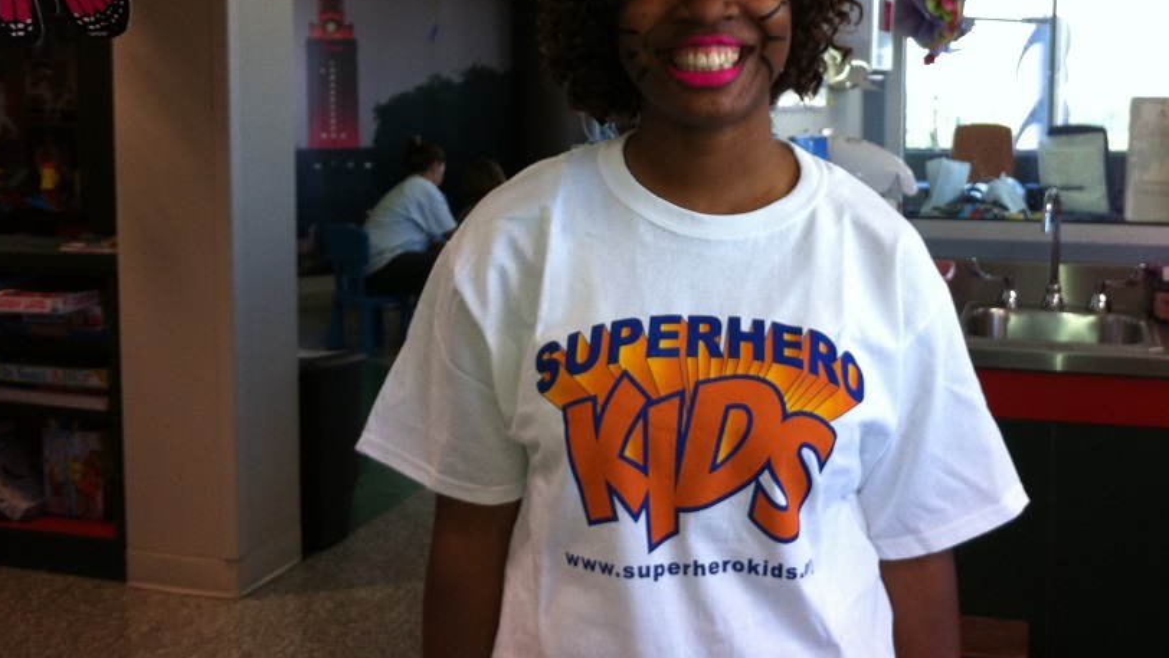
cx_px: 700
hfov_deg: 42.7
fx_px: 1488
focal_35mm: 48
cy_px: 206
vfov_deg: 24.8
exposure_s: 1/20
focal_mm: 3.85
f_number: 2.8
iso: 80
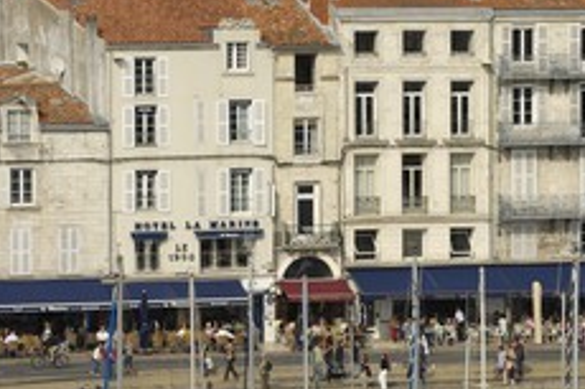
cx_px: 525
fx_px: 5584
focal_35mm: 344
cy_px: 280
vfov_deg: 4.0
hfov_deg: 6.0
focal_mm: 125
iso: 100
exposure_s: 1/320
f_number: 8
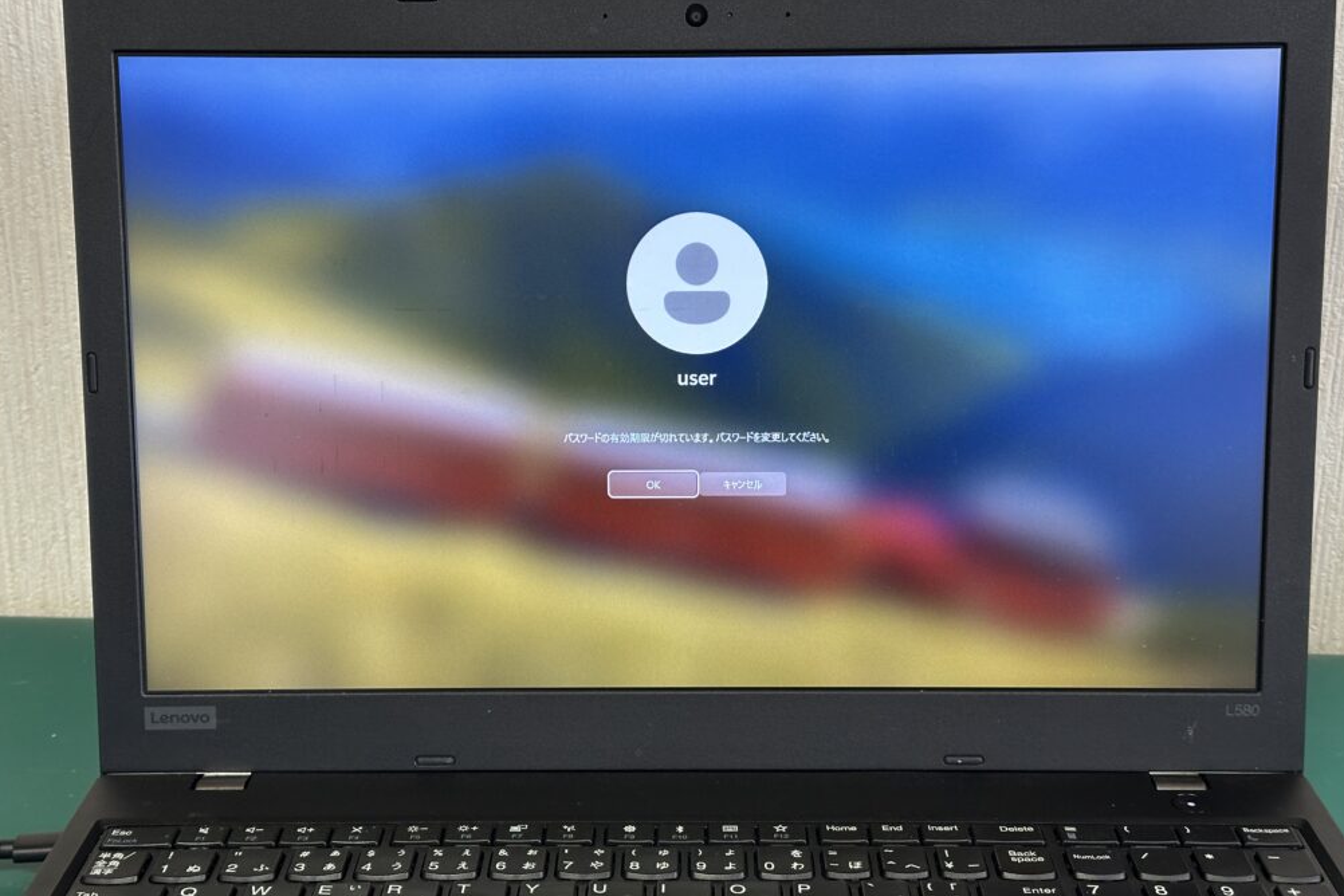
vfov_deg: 26.5
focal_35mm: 51
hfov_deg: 38.9
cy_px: 467
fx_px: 1904
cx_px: 676
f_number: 1.78
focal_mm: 6.86
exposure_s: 1/33
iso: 200
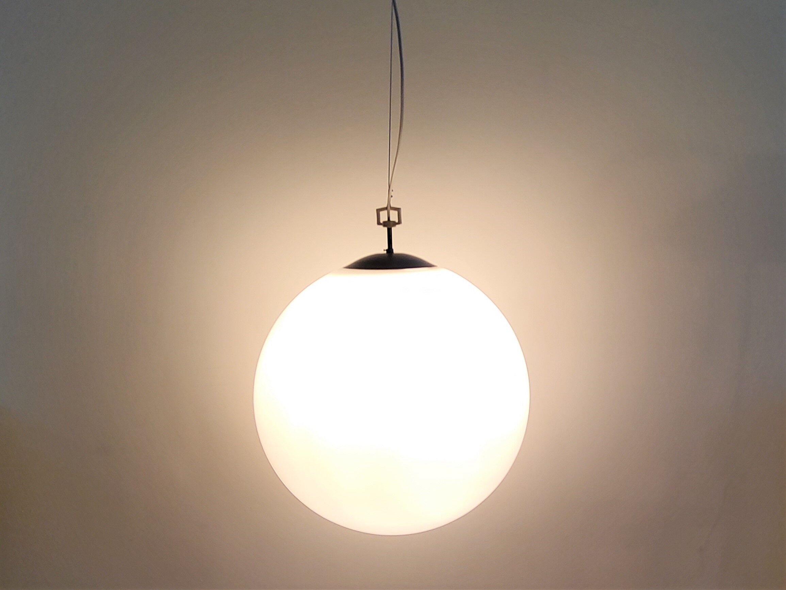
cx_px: 393
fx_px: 590
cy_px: 295
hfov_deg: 67.3
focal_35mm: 26
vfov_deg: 53.1
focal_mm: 3.08
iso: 160
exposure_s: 1/33
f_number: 2
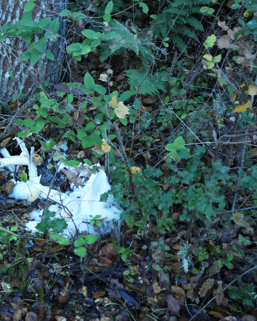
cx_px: 21
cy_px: 160
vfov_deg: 22.2
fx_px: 818
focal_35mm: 86
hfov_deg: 17.6
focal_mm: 61
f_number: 5
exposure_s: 1/250
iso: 3200
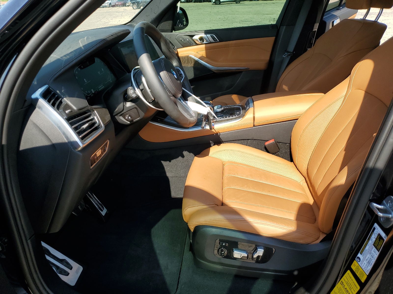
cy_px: 147
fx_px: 295
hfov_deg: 67.3
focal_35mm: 26
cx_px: 196
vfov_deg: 53.1
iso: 50
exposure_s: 1/1111
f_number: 1.5
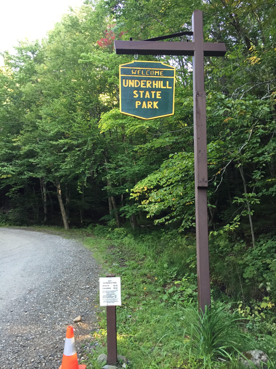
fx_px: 308
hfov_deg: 48.2
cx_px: 138
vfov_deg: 61.7
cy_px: 184
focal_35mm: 29
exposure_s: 1/30
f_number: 2.2
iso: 50
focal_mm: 4.15
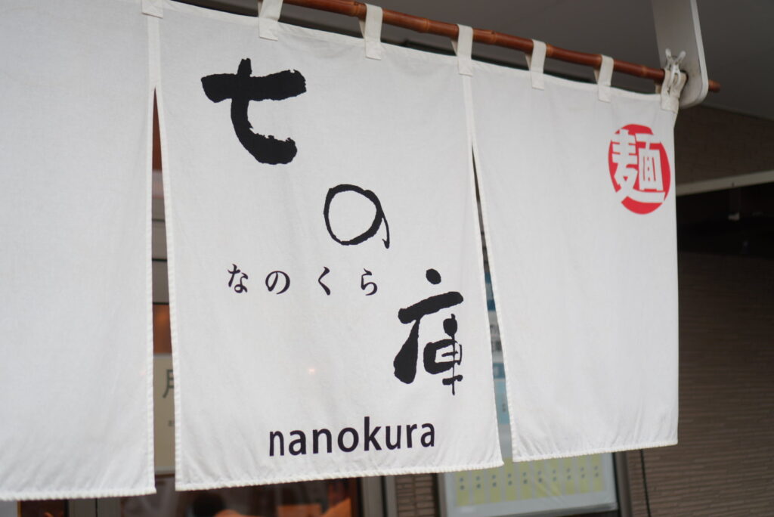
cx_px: 387
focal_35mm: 52
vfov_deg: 25.8
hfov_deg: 37.8
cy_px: 258
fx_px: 1129
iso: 100
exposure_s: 1/125
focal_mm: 35
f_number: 2
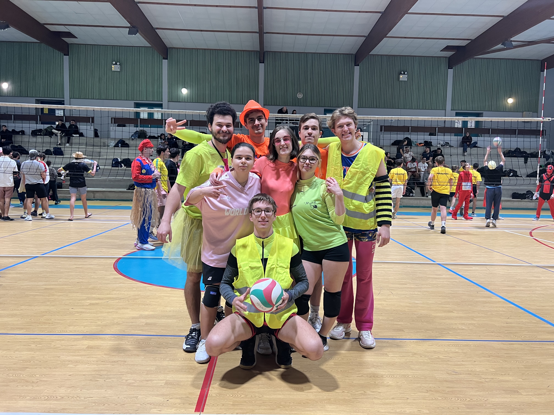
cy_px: 208
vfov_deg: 53.1
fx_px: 416
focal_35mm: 26
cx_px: 277
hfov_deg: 67.3
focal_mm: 5.7
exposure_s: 1/50
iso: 125
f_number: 1.5
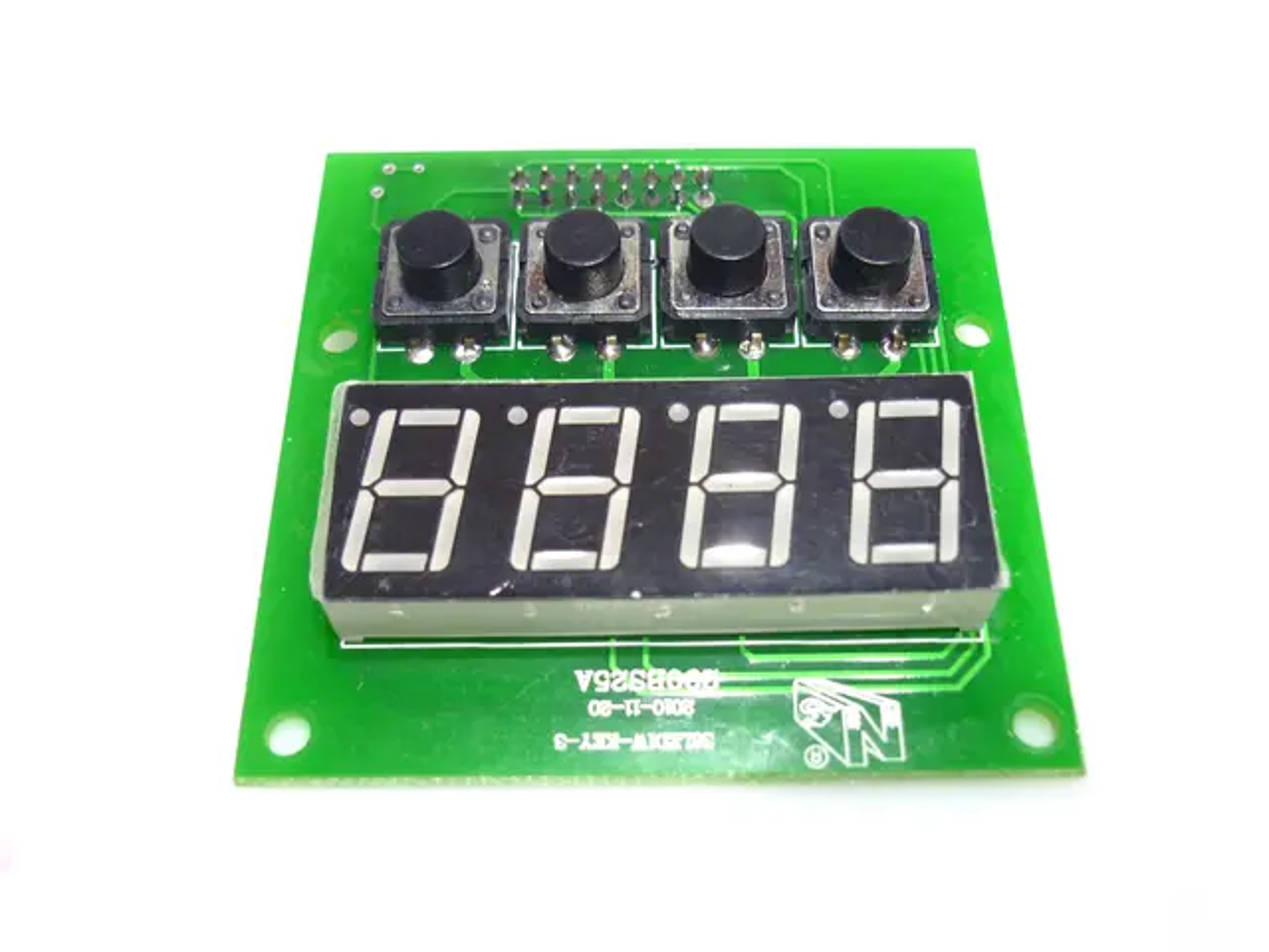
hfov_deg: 55.4
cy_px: 476
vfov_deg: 42.9
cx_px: 634
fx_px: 1210
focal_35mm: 33
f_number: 2.8
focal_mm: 5.5
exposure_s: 1/50
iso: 80
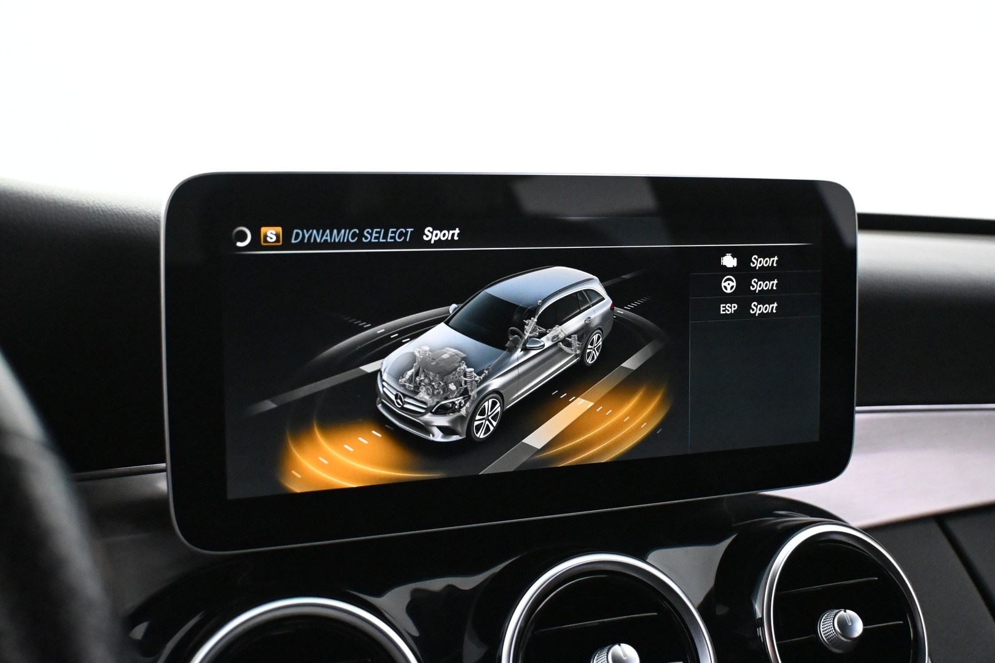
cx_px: 498
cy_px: 332
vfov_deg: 30.8
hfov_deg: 45.0
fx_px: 1202
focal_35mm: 44
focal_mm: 29
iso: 7200
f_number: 4.8
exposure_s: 1/60
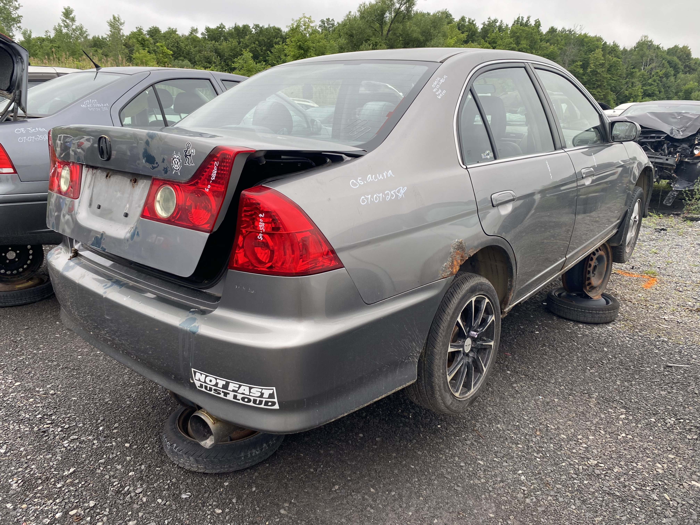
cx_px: 350
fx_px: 526
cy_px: 262
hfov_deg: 67.3
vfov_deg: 53.1
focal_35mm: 26
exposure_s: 1/343
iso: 32
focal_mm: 4.25
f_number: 1.8
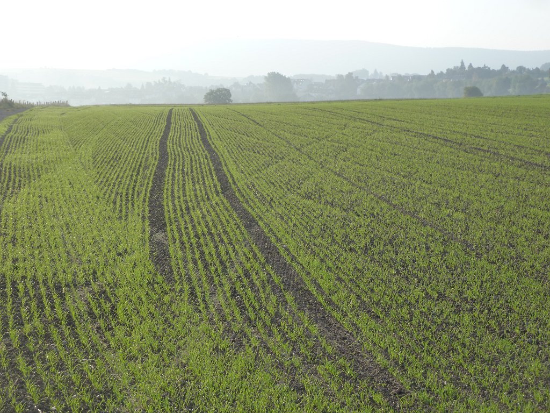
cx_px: 275
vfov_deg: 23.3
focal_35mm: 63
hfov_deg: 30.7
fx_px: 1001
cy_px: 206
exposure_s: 1/320
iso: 125
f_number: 4
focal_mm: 10.3
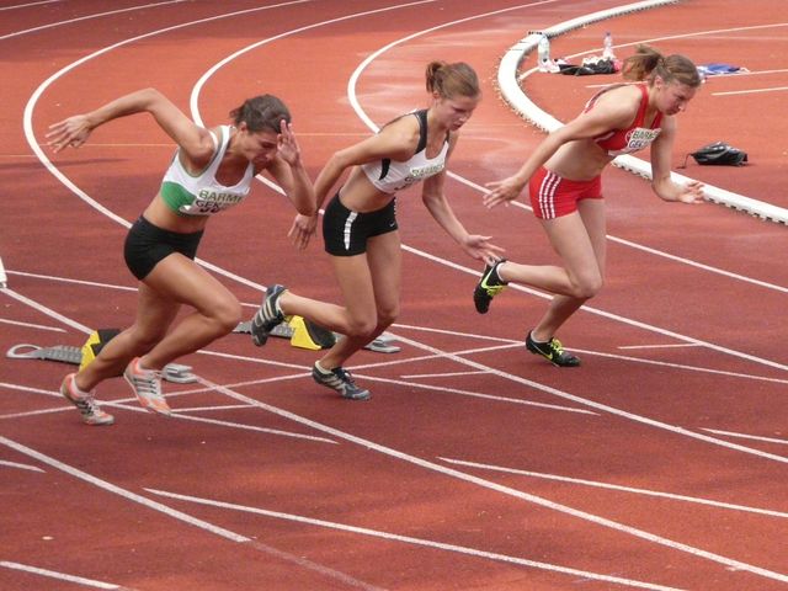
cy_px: 296
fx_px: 4075
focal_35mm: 179
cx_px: 394
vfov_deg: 8.3
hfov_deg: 11.0
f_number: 3.6
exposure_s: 1/1000
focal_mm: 29.4
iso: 500
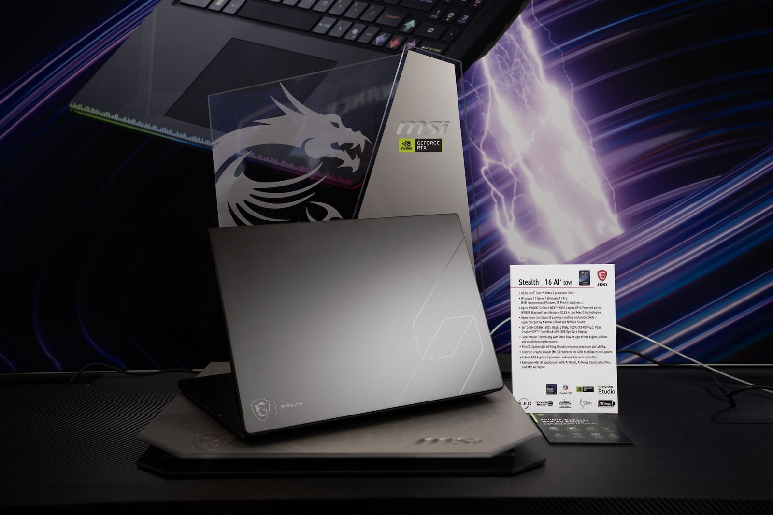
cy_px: 258
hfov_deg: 46.4
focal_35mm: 42
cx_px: 386
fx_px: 902
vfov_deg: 31.9
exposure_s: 1/125
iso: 500
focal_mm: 42
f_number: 4
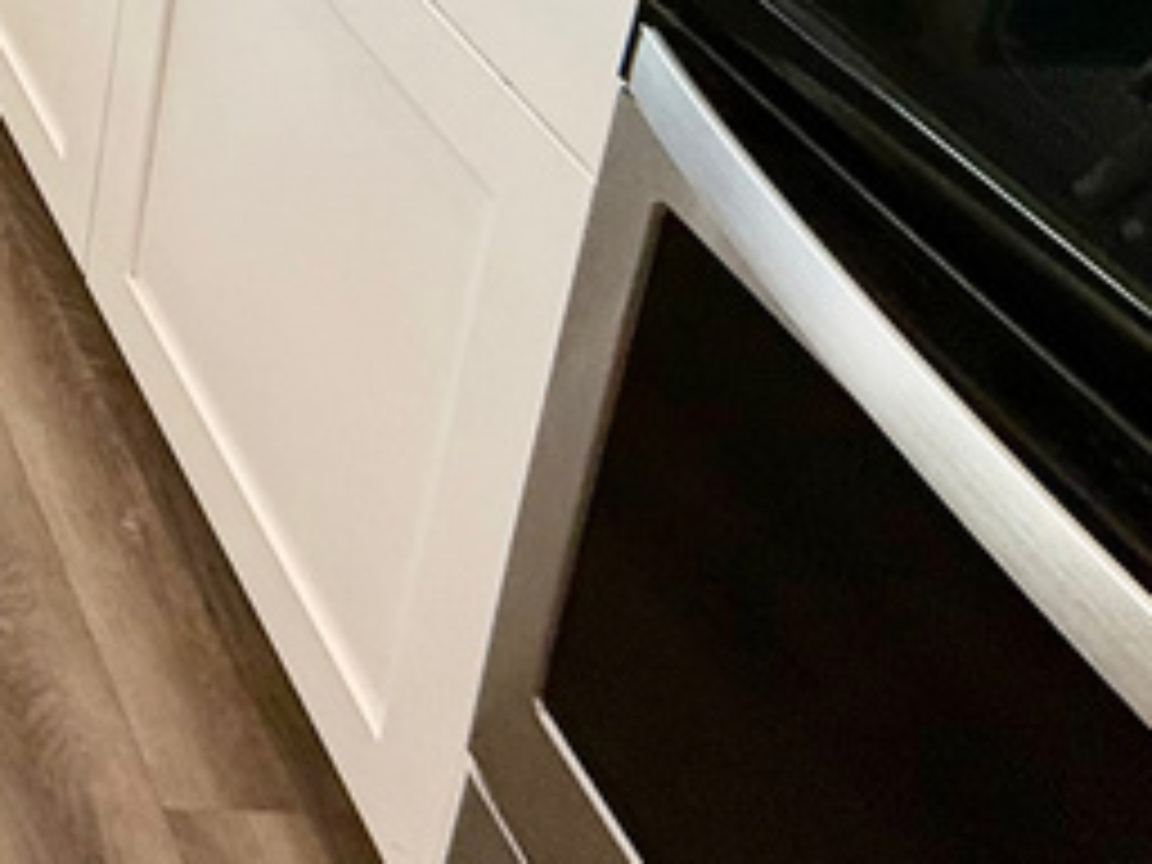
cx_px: -724
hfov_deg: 24.0
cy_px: -580
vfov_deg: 20.5
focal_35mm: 56
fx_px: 1864
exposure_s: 1/120
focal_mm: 2.22
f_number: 2.2
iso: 160
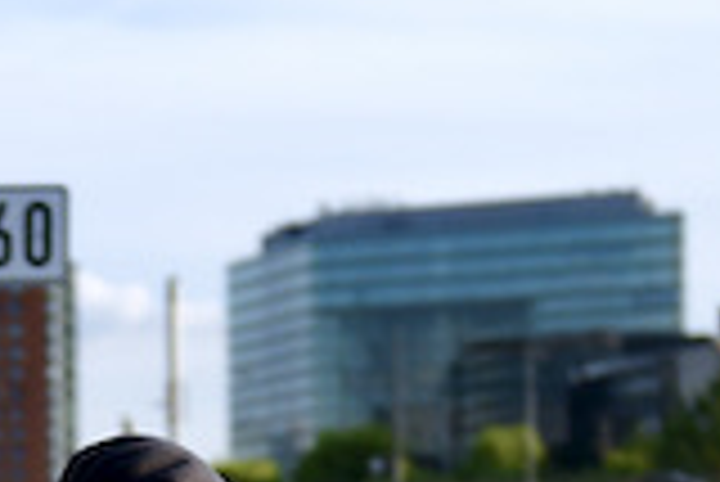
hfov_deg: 9.0
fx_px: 4484
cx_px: -292
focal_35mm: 224
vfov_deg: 6.0
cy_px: 887
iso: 1000
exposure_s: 1/8000
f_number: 2.8
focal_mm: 35
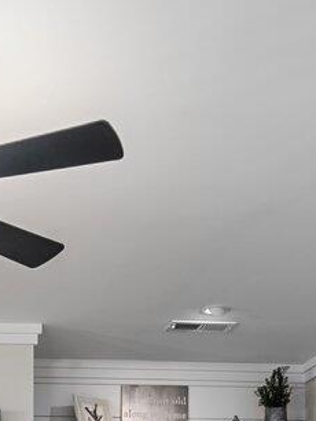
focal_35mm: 90
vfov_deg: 18.6
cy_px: 673
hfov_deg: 15.7
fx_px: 1094
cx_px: -85
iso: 100
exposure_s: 2.5
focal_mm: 14
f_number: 8
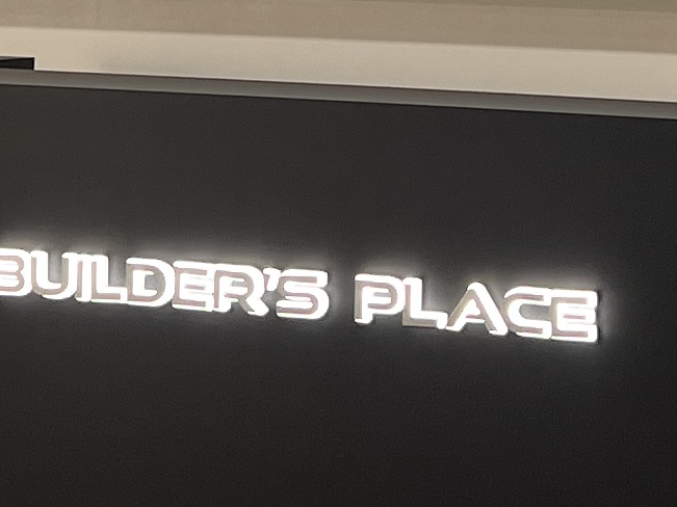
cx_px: 303
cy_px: -248
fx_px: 3148
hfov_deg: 12.3
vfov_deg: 9.0
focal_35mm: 161
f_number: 1.5
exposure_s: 1/100
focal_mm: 5.7
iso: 40
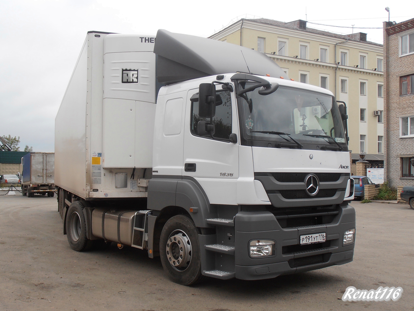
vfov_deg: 32.9
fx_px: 526
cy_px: 156
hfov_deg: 42.9
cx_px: 207
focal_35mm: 44
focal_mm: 7.87
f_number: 4.2
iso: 80
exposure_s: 1/160
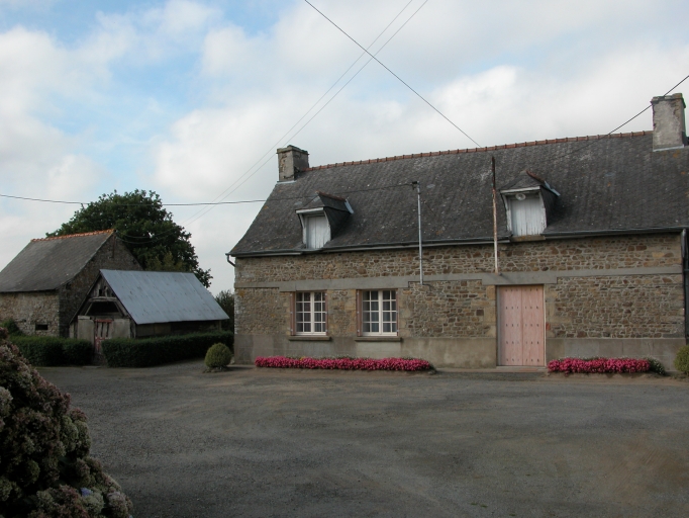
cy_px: 259
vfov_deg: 40.7
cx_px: 344
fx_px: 697
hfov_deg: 52.6
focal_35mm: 35
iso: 100
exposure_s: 1/243
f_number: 6.3
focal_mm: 8.9
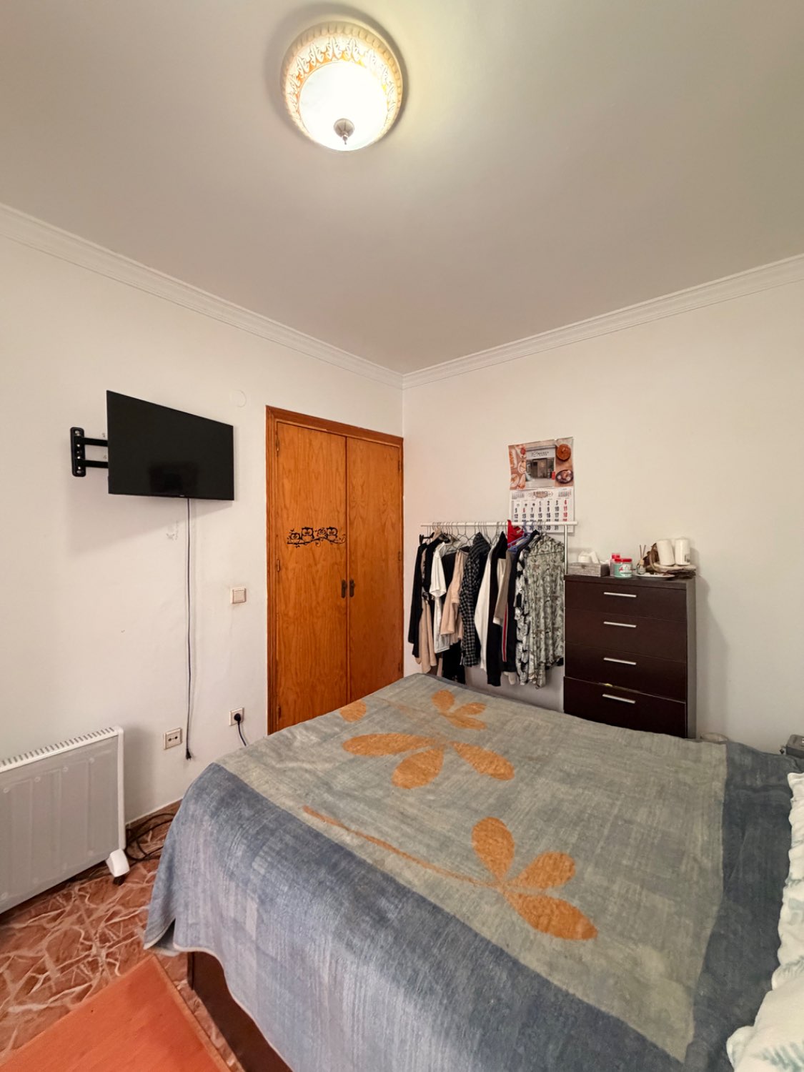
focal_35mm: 14
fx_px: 434
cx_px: 402
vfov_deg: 102.1
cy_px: 536
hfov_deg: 85.7
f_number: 2.2
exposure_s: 1/50
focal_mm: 2.22
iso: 640
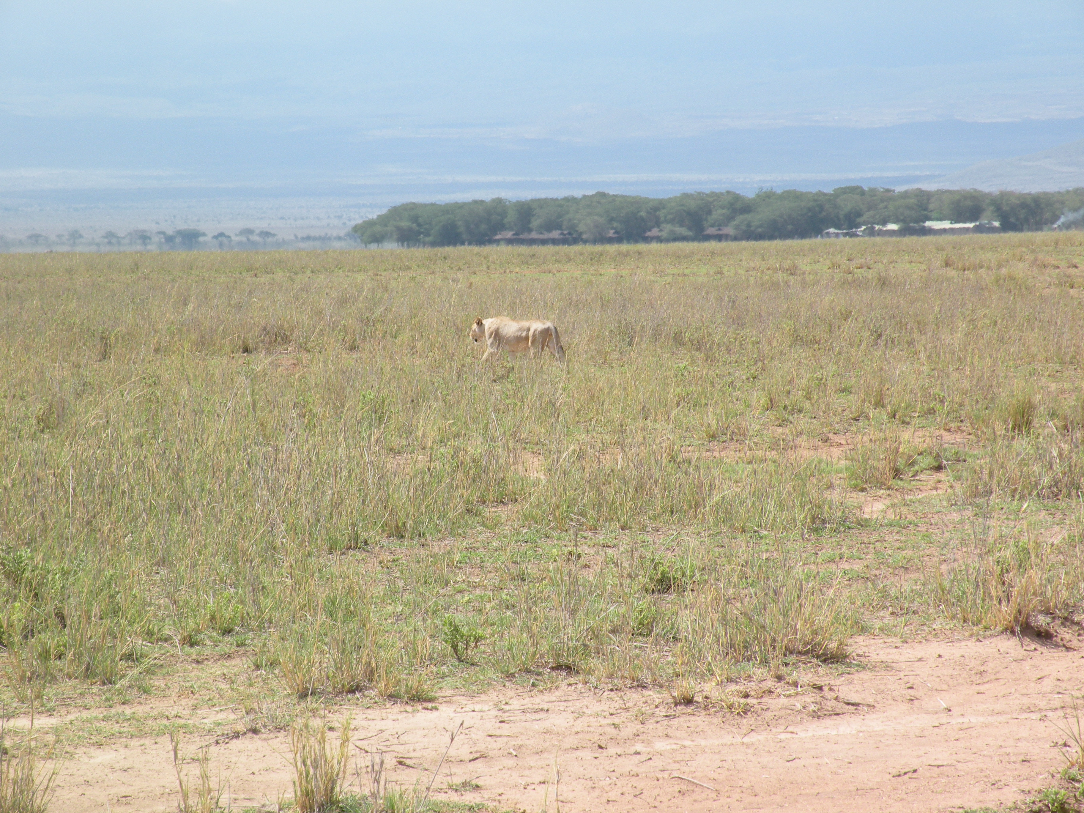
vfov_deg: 7.9
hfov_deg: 10.5
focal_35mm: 188
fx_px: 5887
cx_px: 542
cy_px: 406
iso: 64
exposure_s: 1/277
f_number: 6.3
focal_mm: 33.3
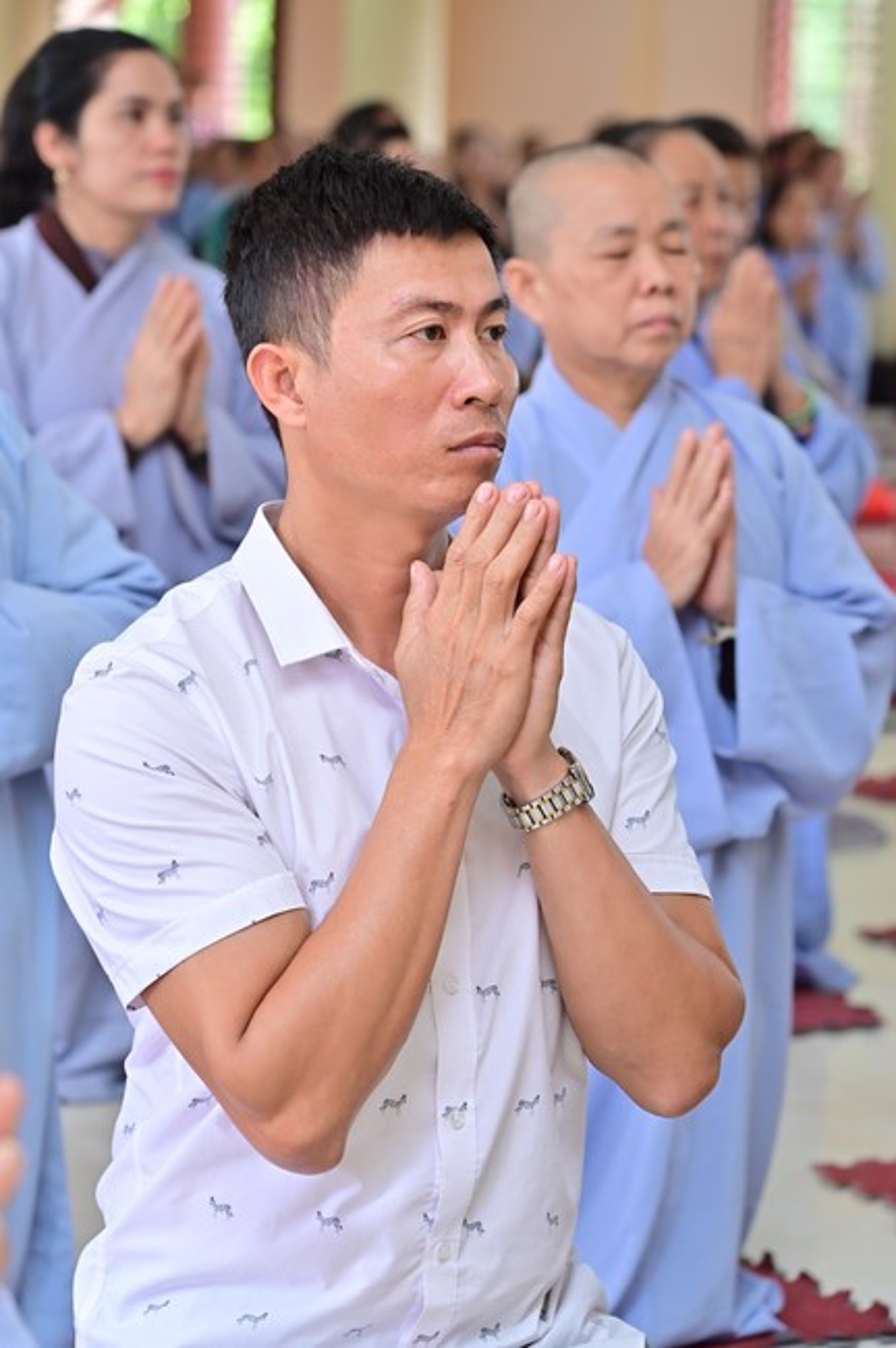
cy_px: 674
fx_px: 4489
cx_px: 448
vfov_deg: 17.1
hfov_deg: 11.4
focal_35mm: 120
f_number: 5.6
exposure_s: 1/125
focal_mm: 120
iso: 1250
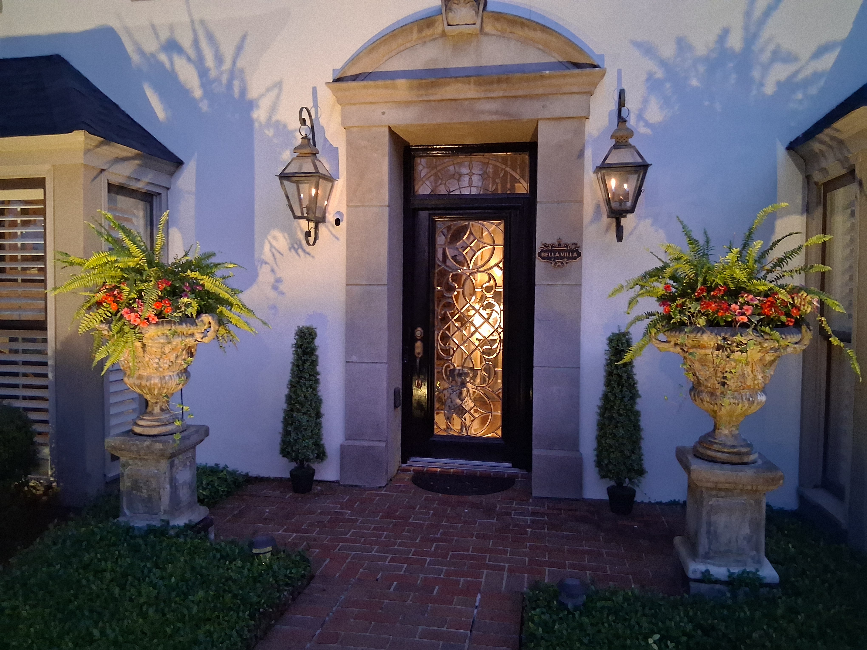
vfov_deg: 53.1
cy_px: 325
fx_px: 651
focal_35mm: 26
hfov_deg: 67.3
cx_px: 434
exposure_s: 1/15
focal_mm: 3.98
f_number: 1.8
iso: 1250
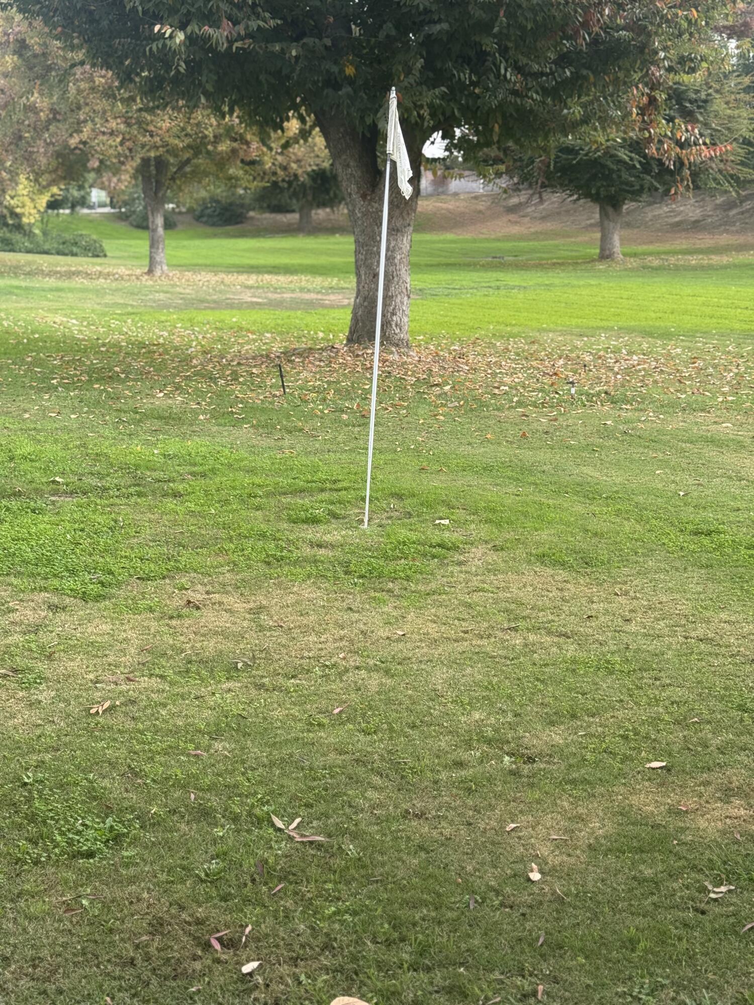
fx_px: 1394
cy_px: 502
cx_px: 377
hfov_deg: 30.3
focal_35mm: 48
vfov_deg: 39.7
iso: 64
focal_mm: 6.76
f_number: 1.78
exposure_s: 1/765
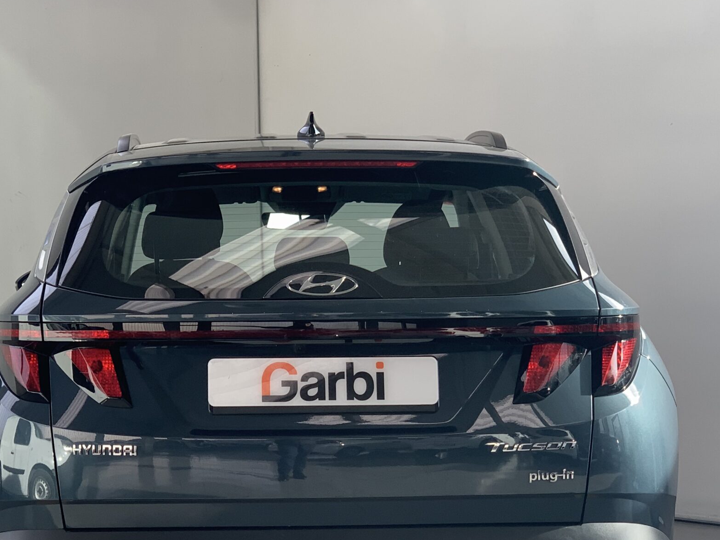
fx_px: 1768
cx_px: 302
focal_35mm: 85
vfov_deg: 17.3
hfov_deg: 23.0
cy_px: 421
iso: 64
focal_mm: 6
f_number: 2.4
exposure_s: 1/122
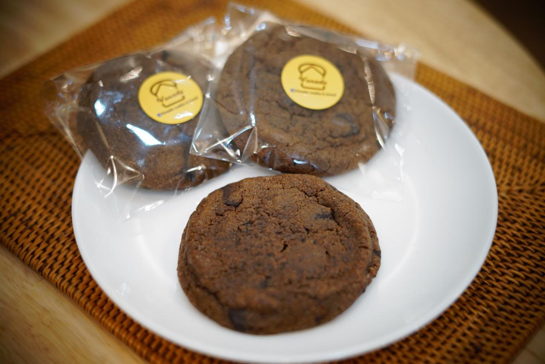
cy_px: 182
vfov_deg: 27.0
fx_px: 757
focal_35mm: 50
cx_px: 272
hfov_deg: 39.6
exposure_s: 1/50
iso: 200
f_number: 2.2
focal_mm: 50
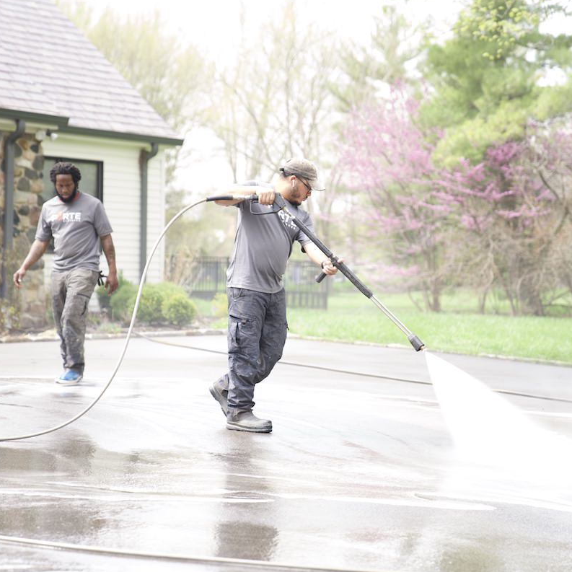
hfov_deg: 19.3
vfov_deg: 19.3
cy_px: 285
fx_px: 1683
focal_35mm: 90
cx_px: 325
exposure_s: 1/125
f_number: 2.8
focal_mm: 70
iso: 64
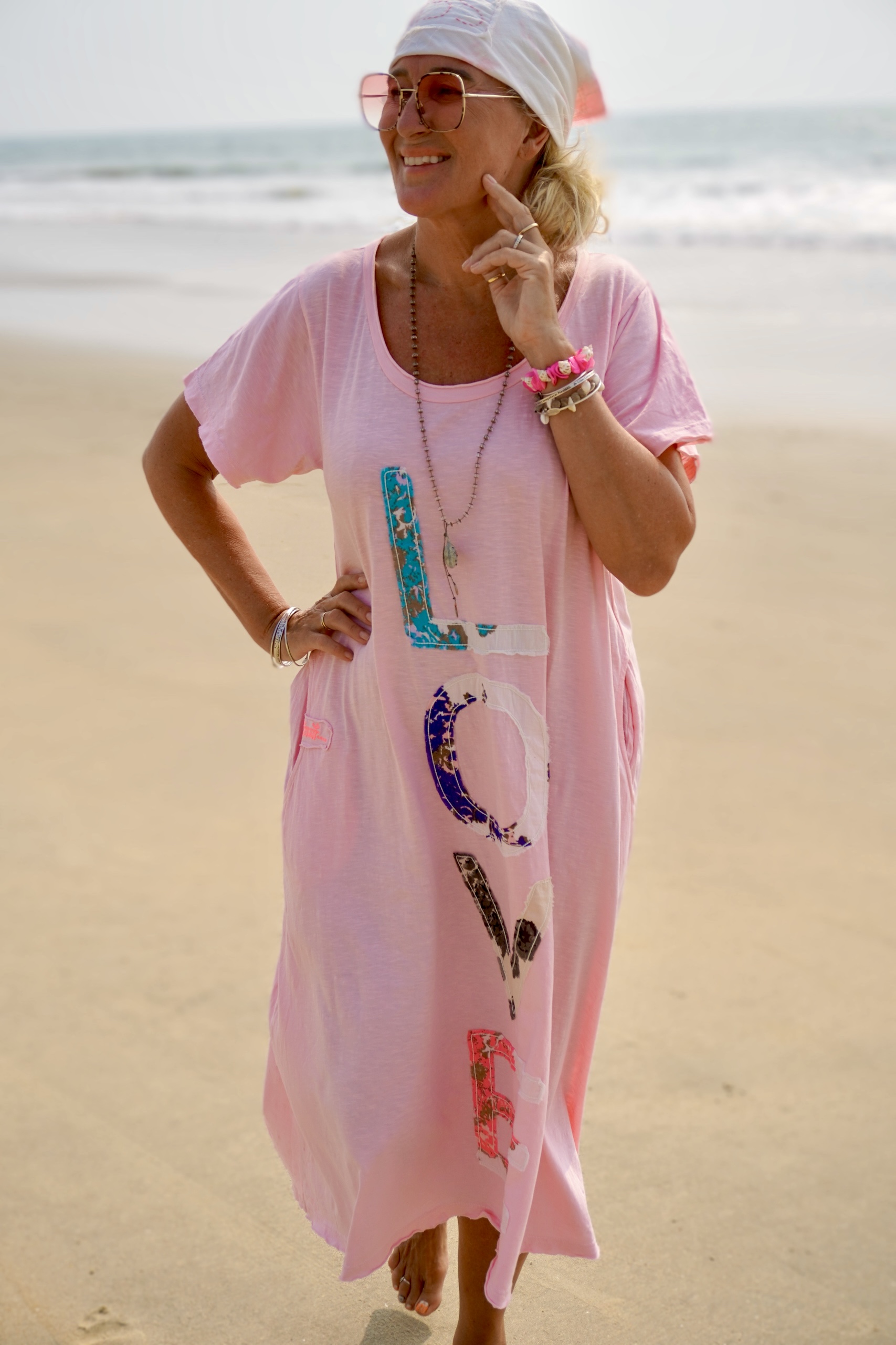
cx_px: 448
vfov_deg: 46.4
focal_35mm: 42
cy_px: 672
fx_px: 1568
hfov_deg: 31.9
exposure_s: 1/1250
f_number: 4.5
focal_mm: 28
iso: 100
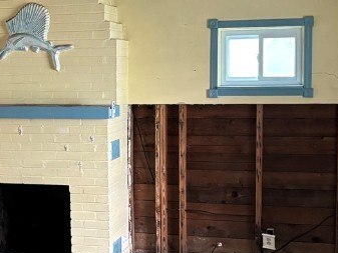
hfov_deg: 24.3
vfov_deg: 18.7
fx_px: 772
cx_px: 64
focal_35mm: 79
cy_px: 128
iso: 500
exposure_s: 1/60
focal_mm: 5.96
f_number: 1.6
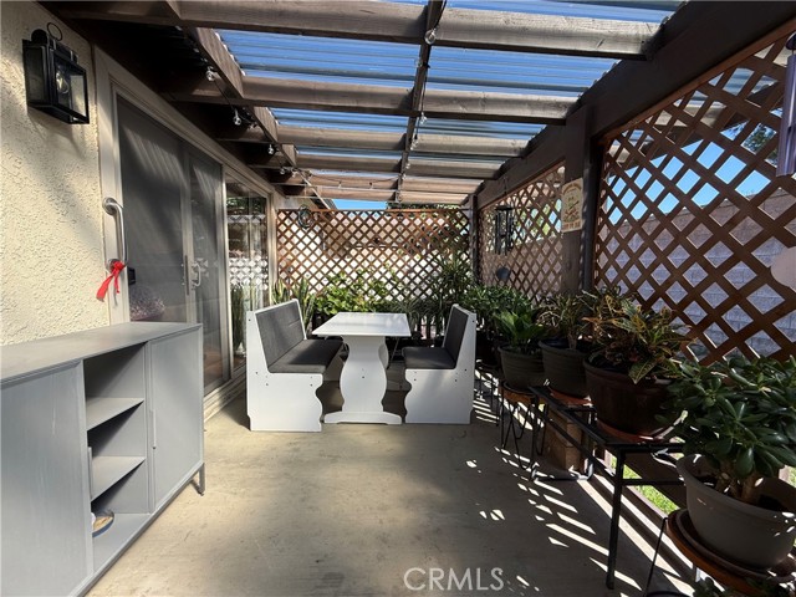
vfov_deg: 85.7
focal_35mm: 14
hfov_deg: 102.1
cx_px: 398
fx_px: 322
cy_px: 298
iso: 64
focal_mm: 2.22
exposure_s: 1/535
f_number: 2.2
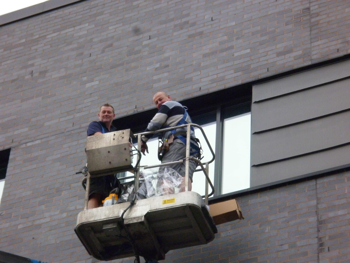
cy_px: 132
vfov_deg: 12.3
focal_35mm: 120
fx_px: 1213
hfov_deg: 16.4
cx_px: 175
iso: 400
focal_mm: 21.5
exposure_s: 1/250
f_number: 5.9
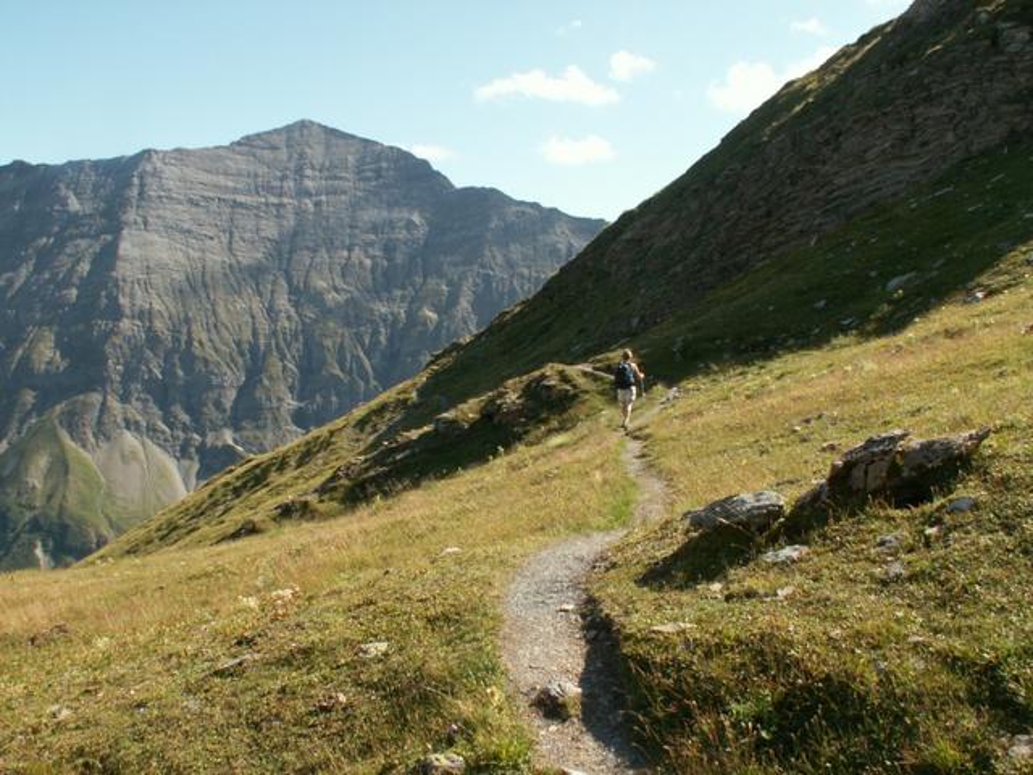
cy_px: 388
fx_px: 1044
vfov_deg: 40.7
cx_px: 516
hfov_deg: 52.6
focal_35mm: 35
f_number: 5.6
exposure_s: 1/125
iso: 50
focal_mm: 5.86
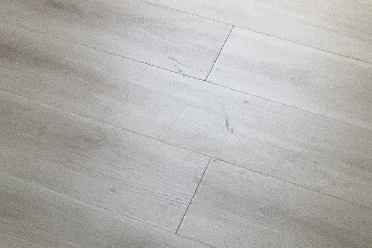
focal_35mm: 120
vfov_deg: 11.3
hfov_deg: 15.2
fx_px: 1240
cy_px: 13
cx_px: -257
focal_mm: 3
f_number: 1.8
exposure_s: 1/106
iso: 64
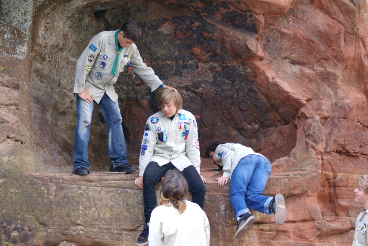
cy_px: 123
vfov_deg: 18.2
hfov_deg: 27.0
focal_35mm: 75
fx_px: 767
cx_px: 184
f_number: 5.6
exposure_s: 1/160
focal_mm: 50
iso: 500
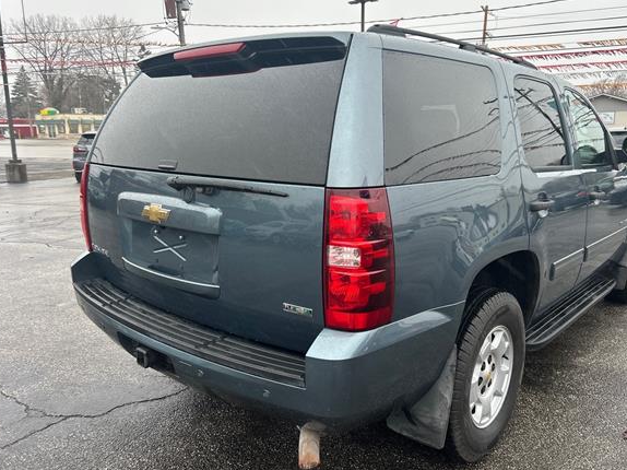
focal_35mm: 29
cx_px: 333
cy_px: 227
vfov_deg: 48.2
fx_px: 525
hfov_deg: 61.6
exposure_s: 1/121
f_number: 1.5
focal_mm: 5.7
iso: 50
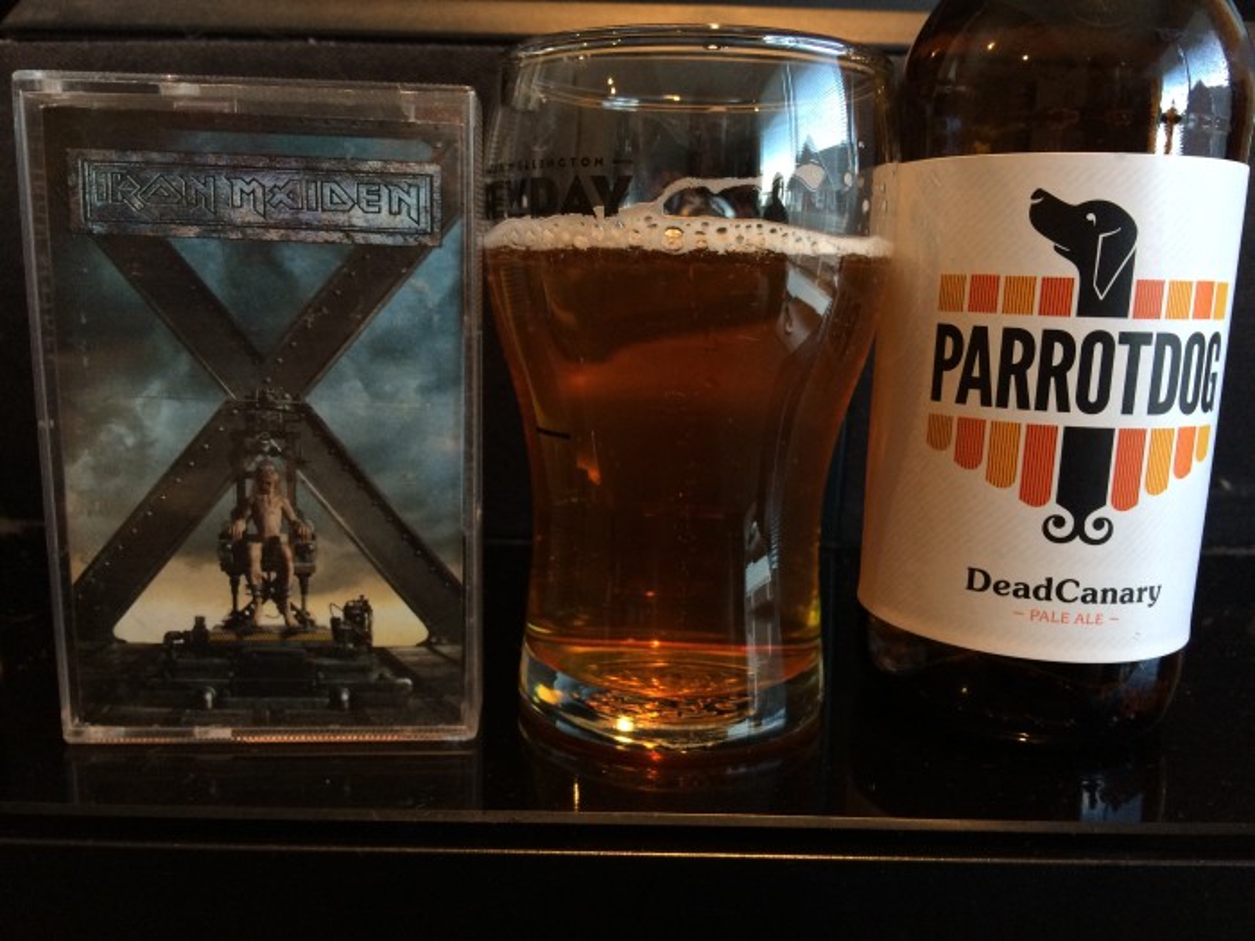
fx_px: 1051
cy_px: 470
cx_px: 628
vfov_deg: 48.2
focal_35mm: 29
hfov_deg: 61.7
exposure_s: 1/30
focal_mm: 4.15
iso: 125
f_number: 2.2
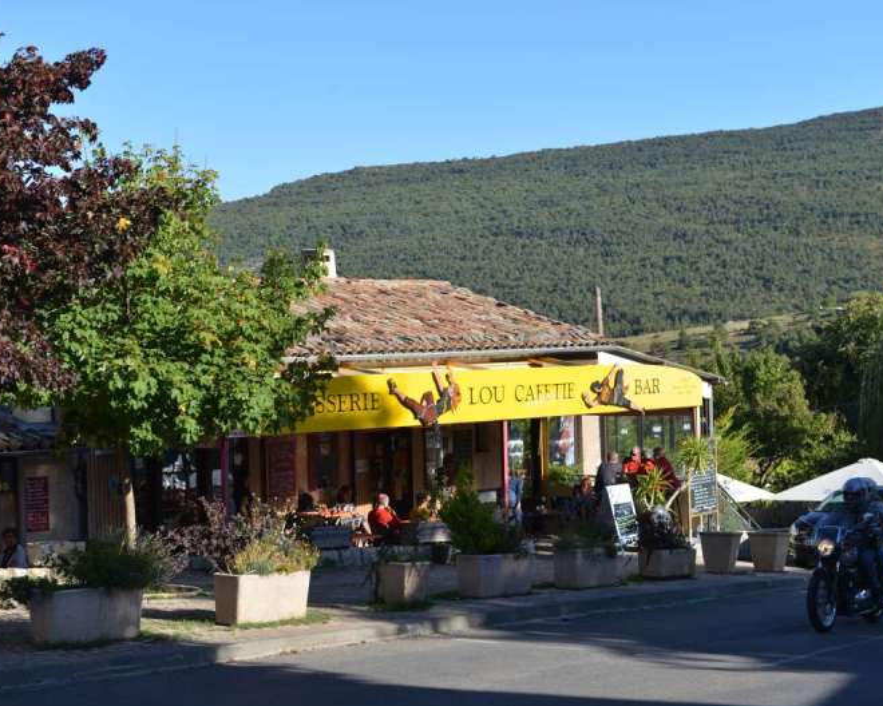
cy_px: 356
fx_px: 1725
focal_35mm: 66
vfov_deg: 23.1
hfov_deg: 28.7
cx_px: 472
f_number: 5.6
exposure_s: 1/125
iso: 125
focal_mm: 58
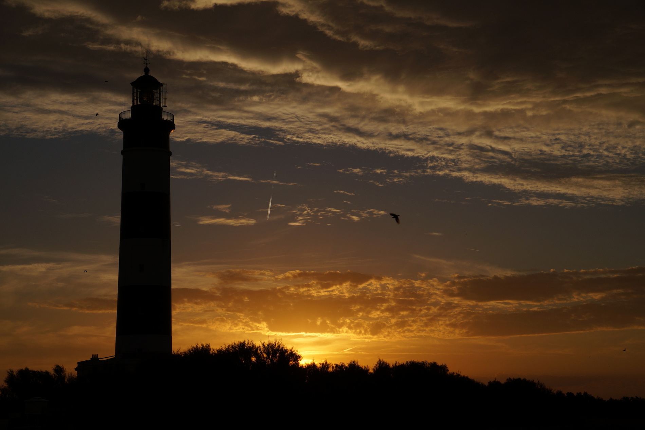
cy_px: 215
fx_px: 1074
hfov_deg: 33.4
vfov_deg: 22.6
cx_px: 322
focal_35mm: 60
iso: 100
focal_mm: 40
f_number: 9
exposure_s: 1/800
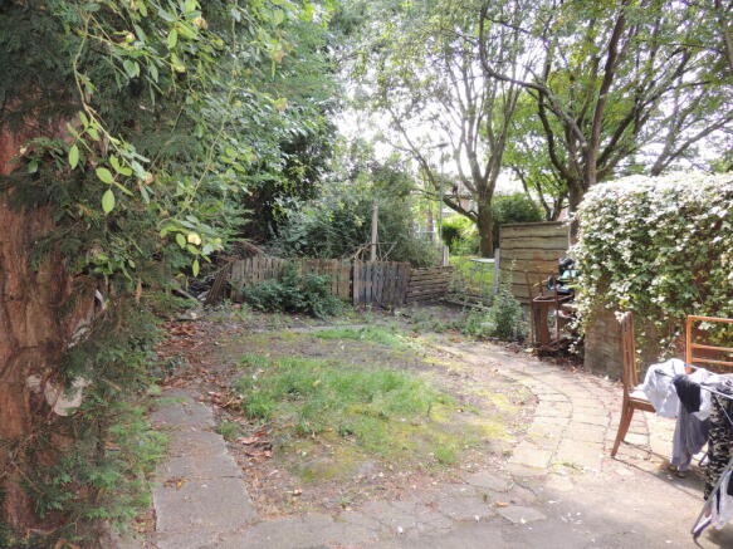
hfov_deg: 71.6
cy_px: 274
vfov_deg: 56.8
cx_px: 366
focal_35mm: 24
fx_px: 508
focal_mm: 4.3
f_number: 3
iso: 100
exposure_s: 1/50
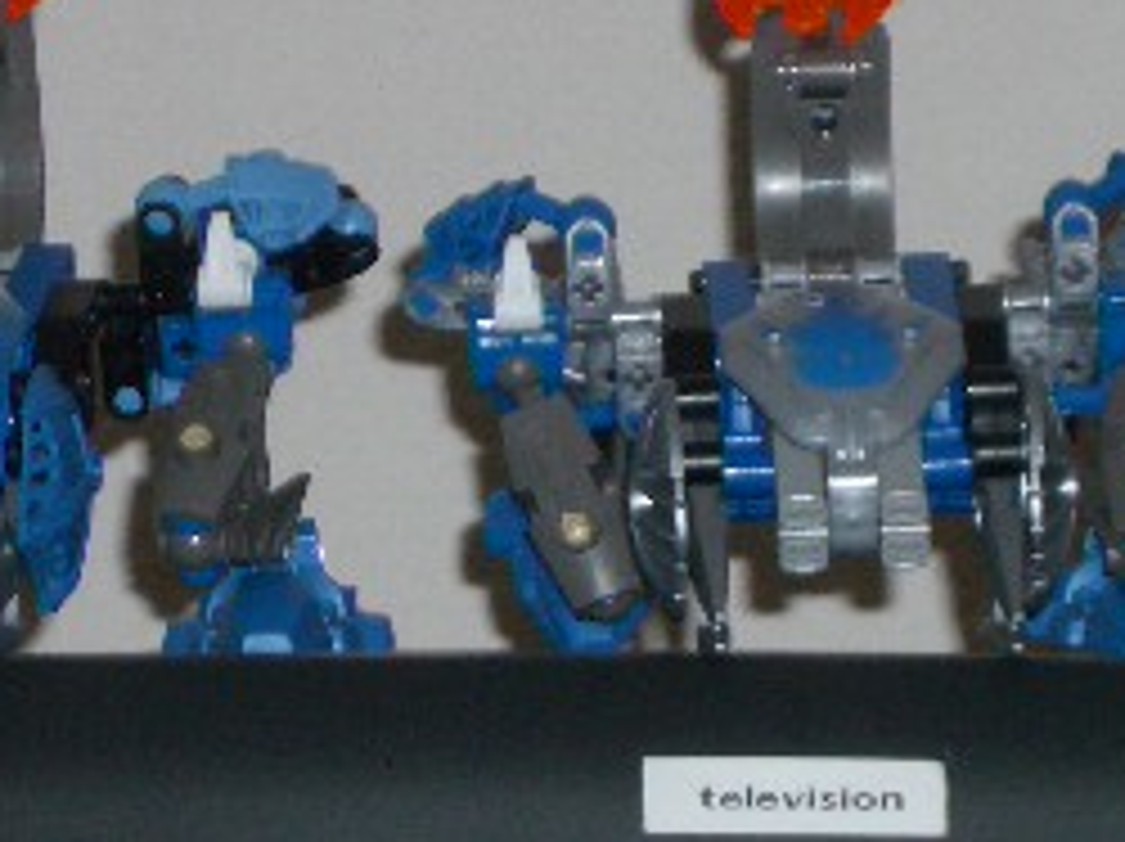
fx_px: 8734
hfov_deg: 7.4
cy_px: 54
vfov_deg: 5.5
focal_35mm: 269
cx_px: 828
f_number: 4.8
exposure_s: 1/60
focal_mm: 17.4
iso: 100
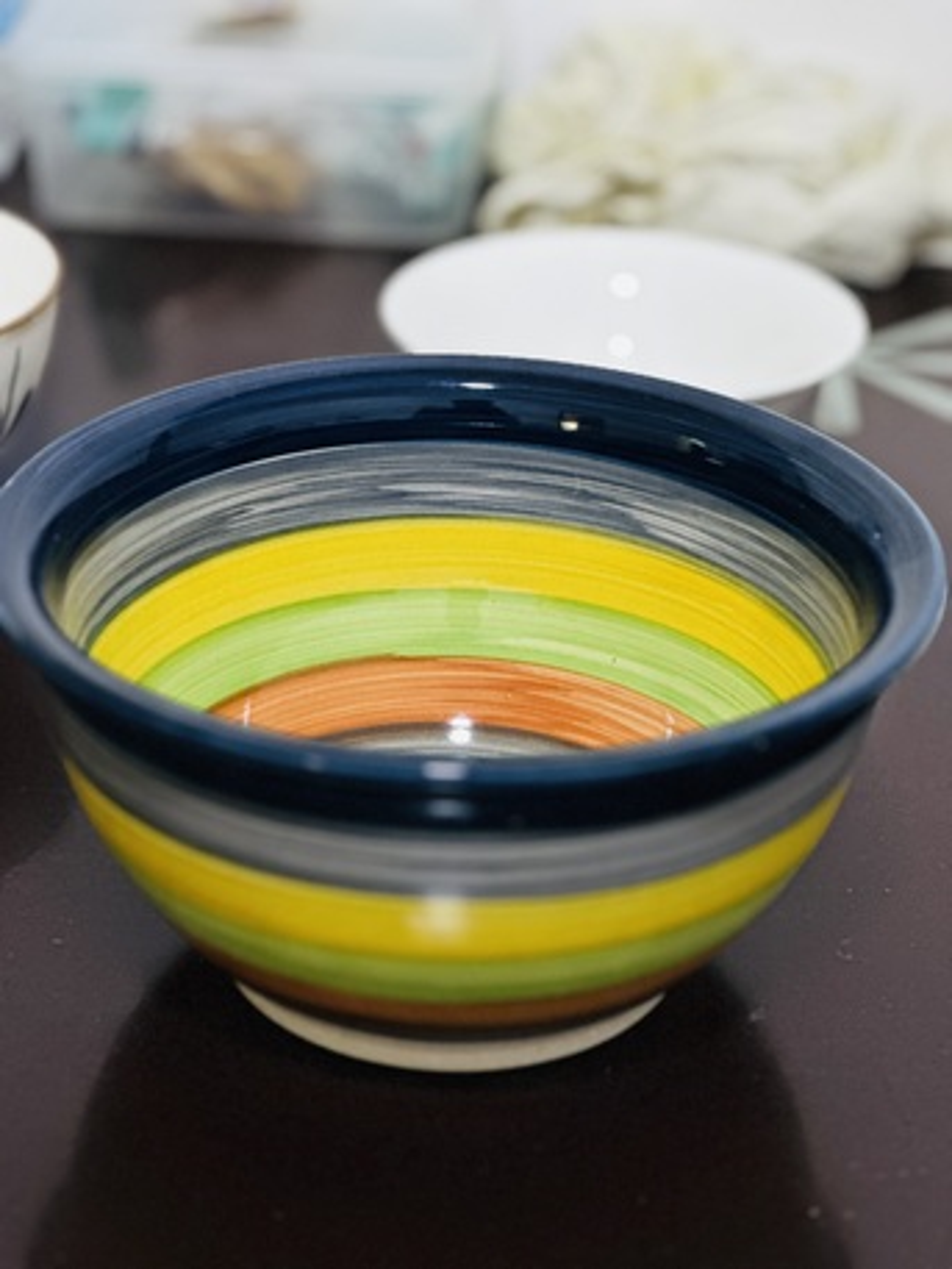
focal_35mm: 77
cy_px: 634
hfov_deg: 19.1
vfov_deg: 25.3
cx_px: 476
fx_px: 2822
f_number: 2.8
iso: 500
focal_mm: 9
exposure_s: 1/15
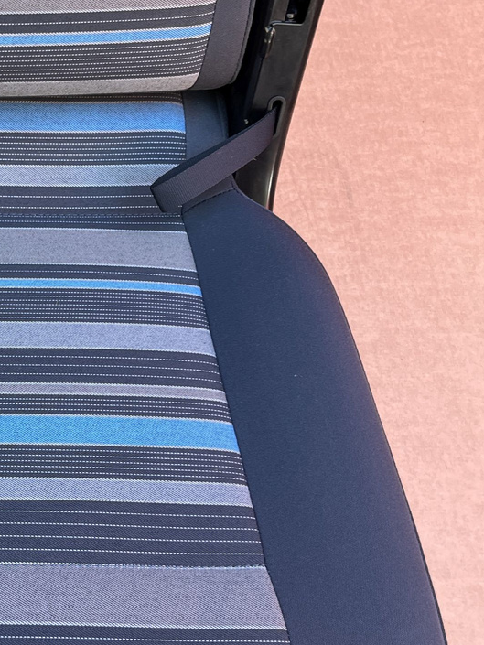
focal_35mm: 59
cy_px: 329
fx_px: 1100
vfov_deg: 32.7
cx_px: -45
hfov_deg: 23.3
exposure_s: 1/122
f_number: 1.6
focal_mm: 5.1
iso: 64
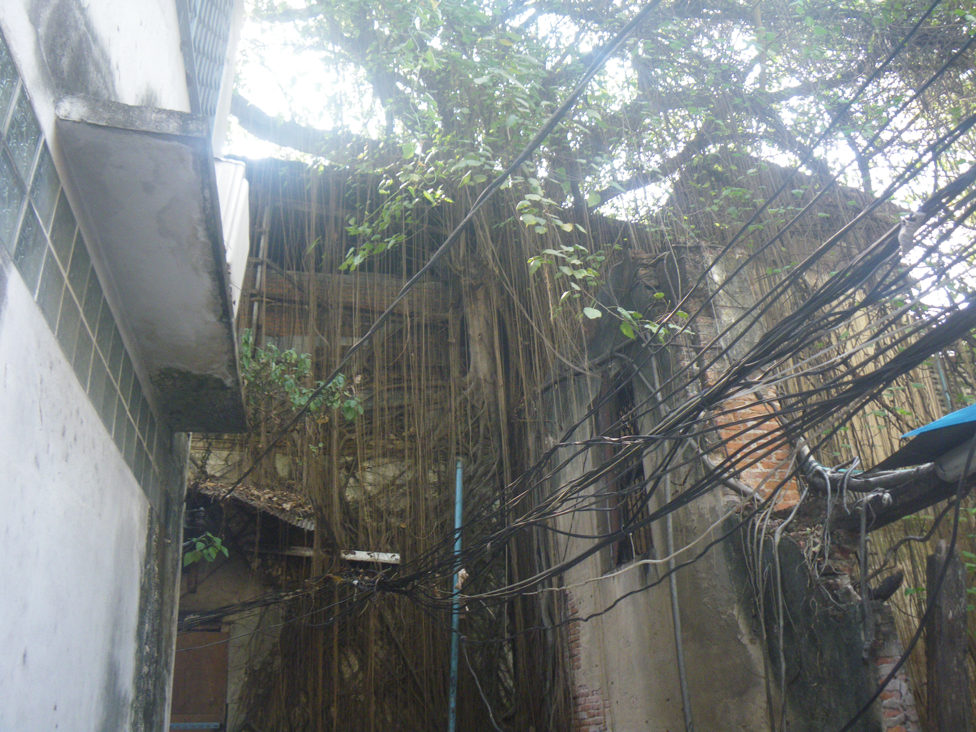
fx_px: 789
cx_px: 488
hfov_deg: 63.4
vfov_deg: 49.7
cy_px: 366
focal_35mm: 28
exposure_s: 1/50
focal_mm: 5
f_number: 3.5
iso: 200
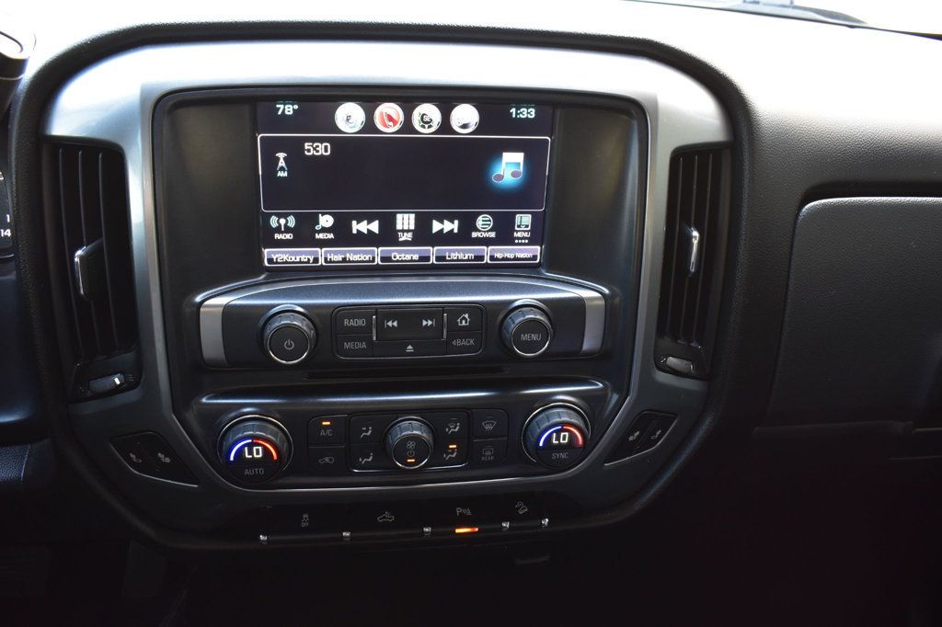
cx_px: 471
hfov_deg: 59.5
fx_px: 824
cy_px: 314
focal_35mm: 32
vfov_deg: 41.7
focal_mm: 21
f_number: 6.3
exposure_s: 1/15
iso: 900
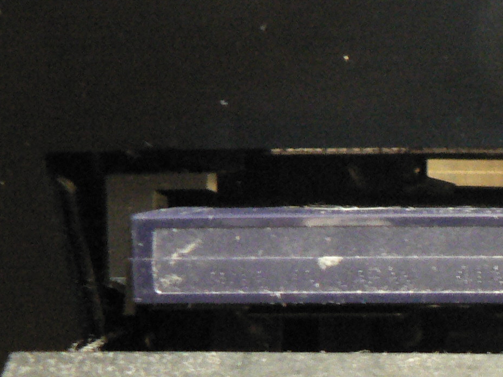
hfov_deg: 18.4
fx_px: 1438
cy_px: 450
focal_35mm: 99
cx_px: 662
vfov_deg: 14.5
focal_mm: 6
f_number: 2.8
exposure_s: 1/5
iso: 400
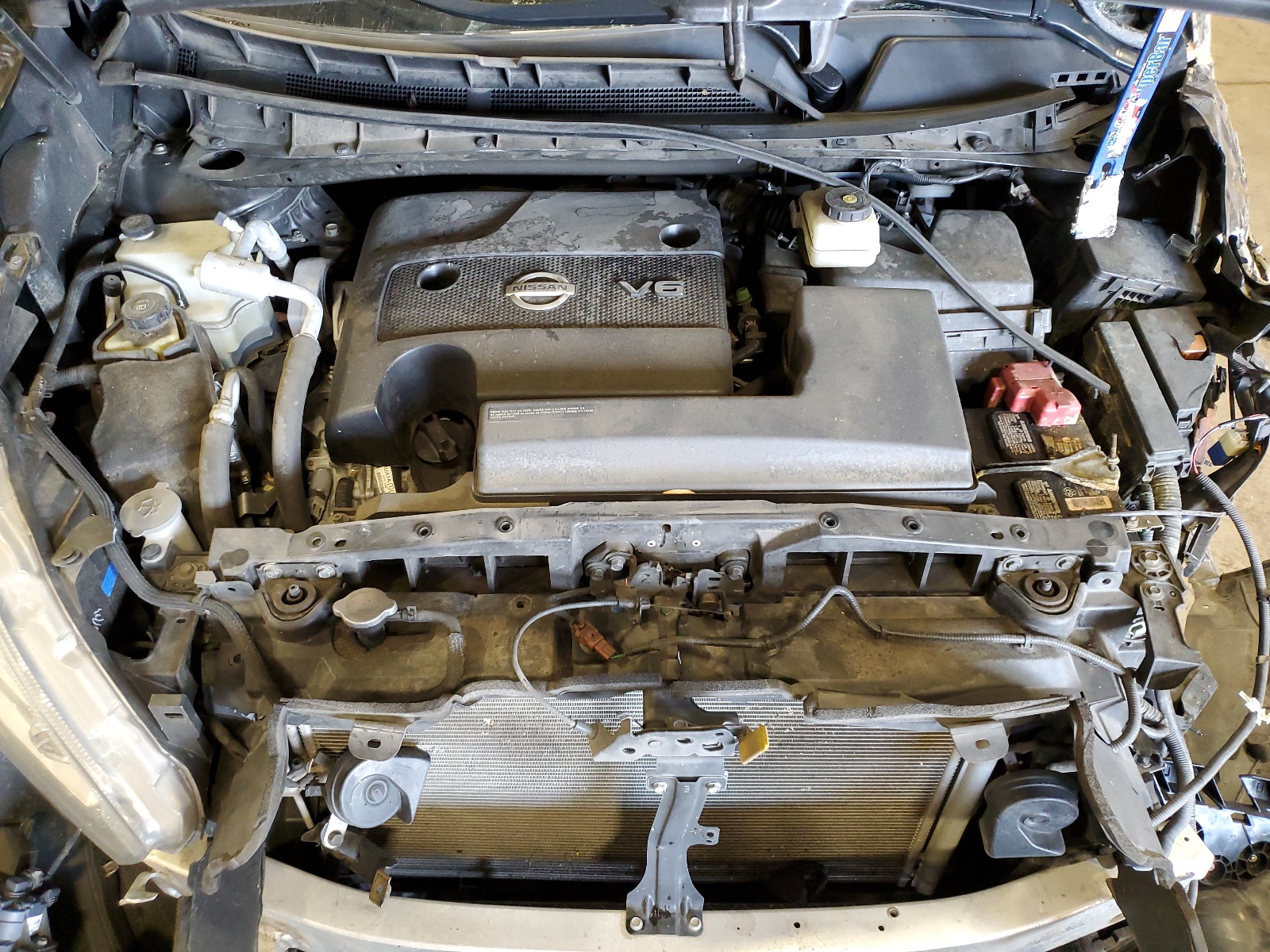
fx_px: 954
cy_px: 476
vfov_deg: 53.1
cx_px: 635
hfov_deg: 67.3
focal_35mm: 26
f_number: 1.5
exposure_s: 1/60.2
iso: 228
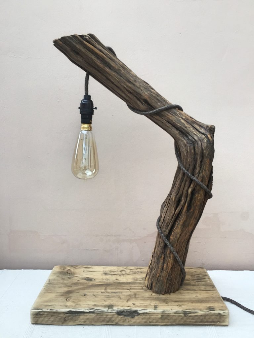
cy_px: 169
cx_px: 127
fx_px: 284
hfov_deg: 48.2
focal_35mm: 29
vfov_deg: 61.7
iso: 50
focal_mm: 4.15
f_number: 2.2
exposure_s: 1/100
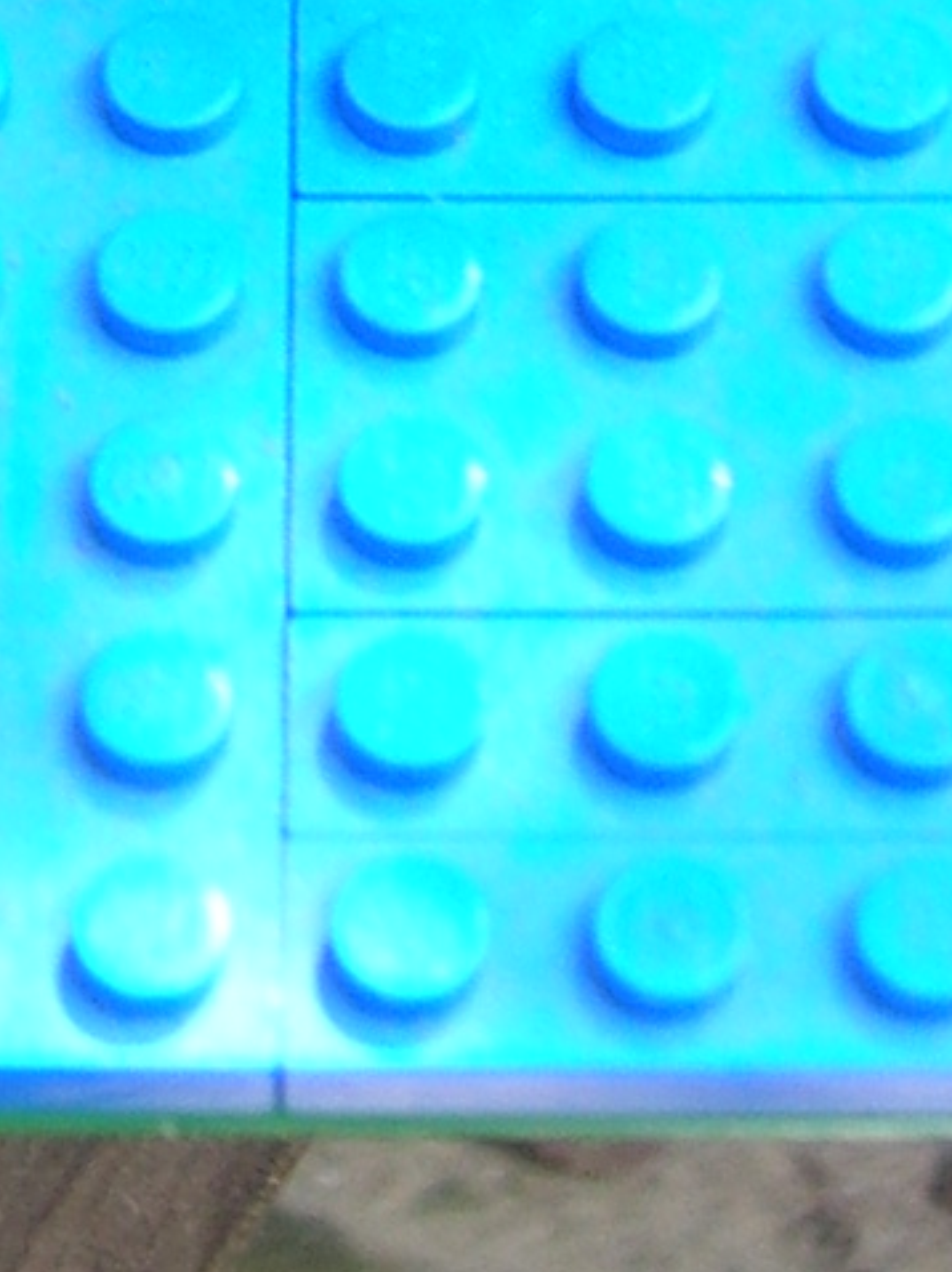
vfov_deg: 10.1
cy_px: -1501
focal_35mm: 177
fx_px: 6496
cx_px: 231
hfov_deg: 8.4
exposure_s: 1/68.7
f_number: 2.7
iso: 50
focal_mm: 6.2
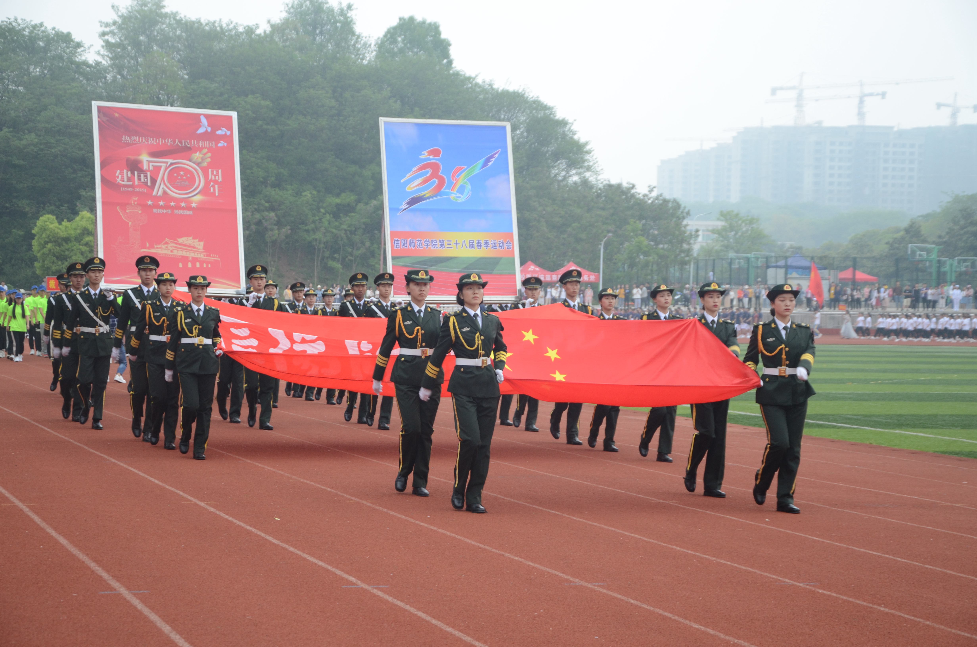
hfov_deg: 26.0
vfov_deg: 17.4
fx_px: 2112
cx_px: 488
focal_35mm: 78
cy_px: 324
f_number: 5
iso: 400
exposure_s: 1/100
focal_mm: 52
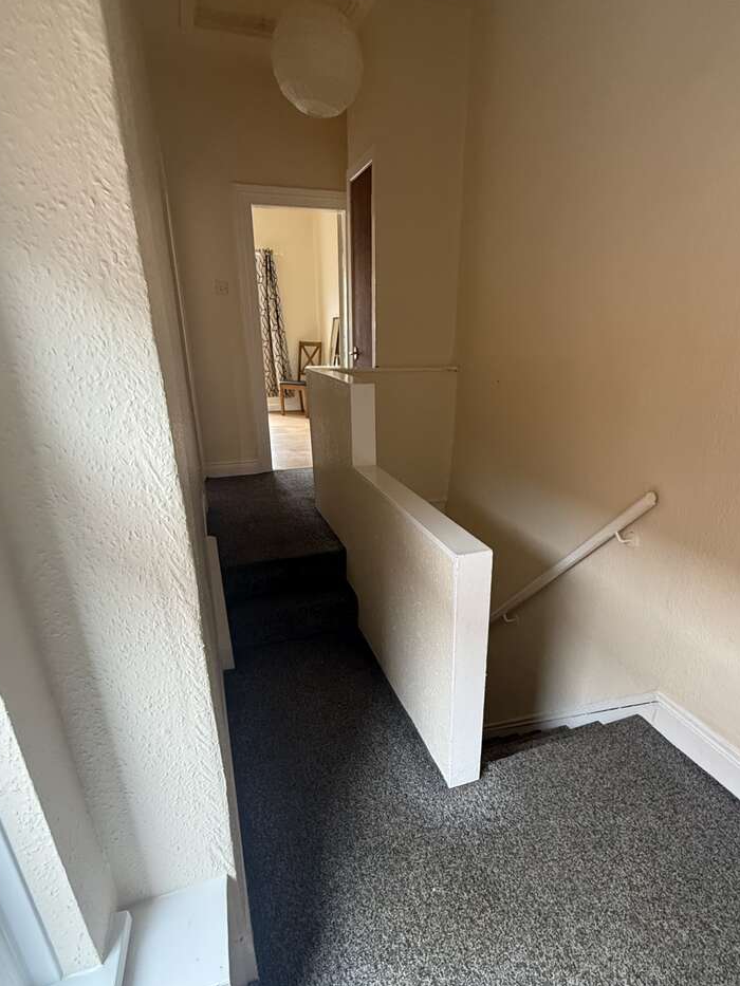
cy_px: 550
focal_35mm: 18
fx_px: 513
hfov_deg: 71.4
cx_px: 408
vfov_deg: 87.4
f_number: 2.2
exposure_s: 1/81
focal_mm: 2.22
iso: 320
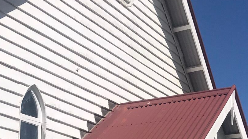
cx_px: 138
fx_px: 506
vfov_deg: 14.7
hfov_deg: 27.5
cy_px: 201
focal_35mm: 77
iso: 20
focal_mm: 3.99
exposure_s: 1/8000
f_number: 1.8
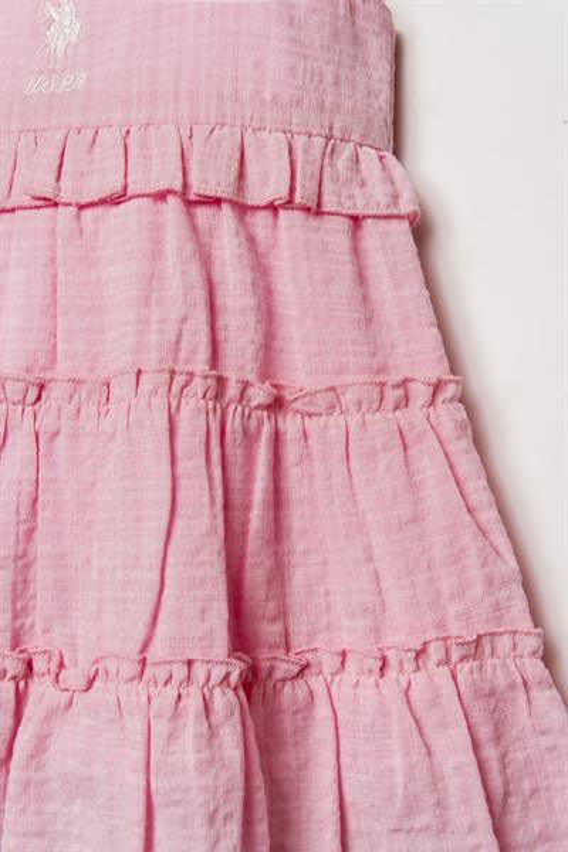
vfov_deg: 43.6
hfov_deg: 29.9
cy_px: 426
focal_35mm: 45
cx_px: 284
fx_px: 1065
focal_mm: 30
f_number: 7.1
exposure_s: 1/160
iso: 125
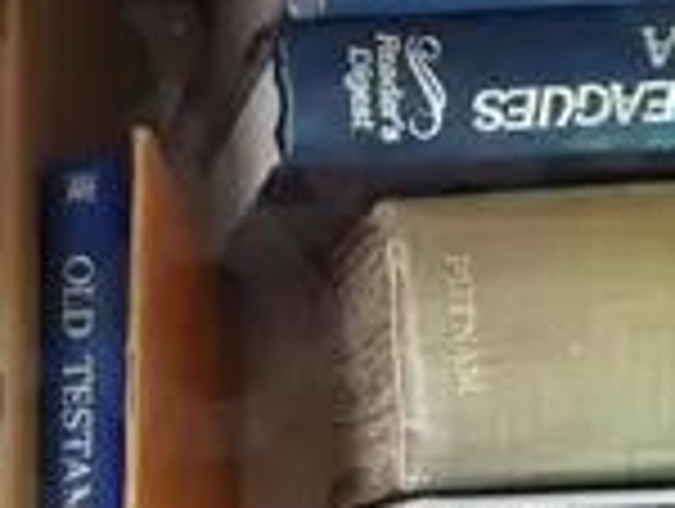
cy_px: 719
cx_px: -315
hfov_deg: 8.3
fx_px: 4531
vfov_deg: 6.4
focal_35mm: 232
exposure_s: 1/50
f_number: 5.6
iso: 2500
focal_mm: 17
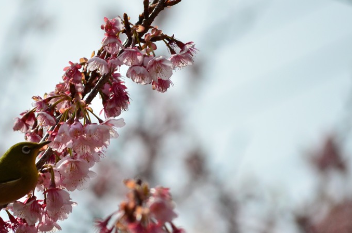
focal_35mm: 454
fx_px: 4429
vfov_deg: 3.0
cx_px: 98
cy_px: 149
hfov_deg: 4.6
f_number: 6.3
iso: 800
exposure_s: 1/4000
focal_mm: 200
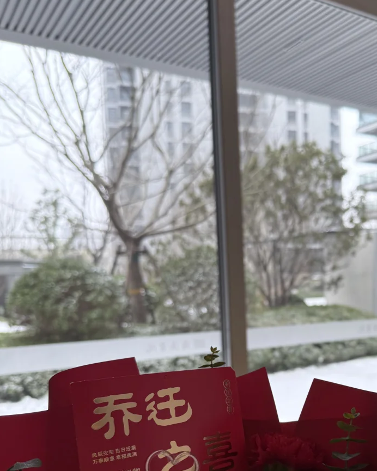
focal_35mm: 39
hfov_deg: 37.1
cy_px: 326
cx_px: 291
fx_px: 544
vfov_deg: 45.9
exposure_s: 1/50
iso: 125
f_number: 1.78
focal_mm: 6.76
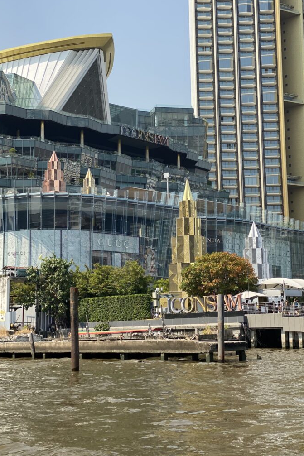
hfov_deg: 24.6
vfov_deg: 36.3
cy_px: 226
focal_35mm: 55
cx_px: 154
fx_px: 697
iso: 20
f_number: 2
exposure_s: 1/1043
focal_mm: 6
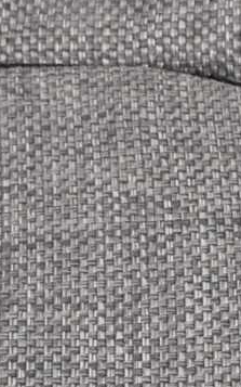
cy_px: 331
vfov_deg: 8.0
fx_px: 2765
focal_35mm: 263
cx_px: 203
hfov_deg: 5.0
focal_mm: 24
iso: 720
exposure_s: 1/250
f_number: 3.8
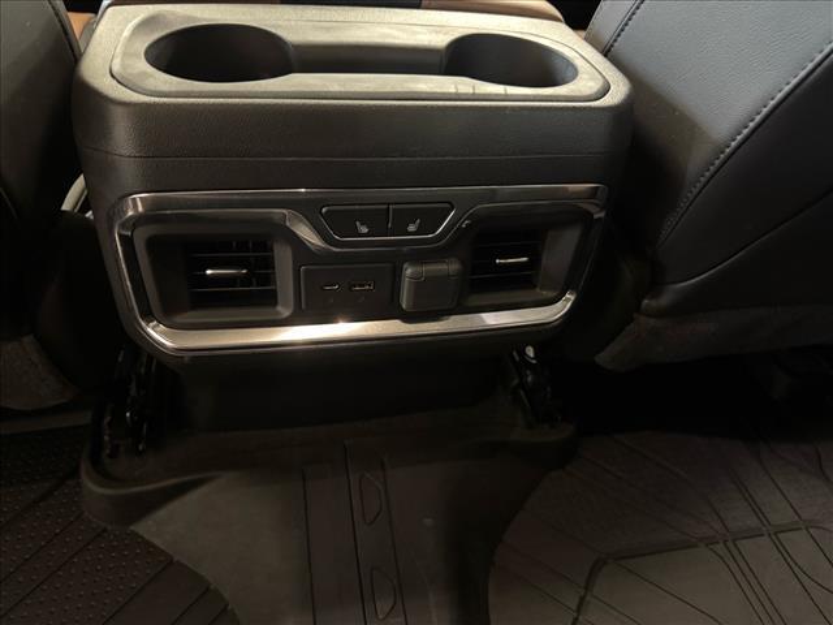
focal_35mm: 24
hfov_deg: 71.6
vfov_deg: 56.8
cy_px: 312
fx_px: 578
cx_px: 416
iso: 1600
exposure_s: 1/24
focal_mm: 6.76
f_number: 1.78
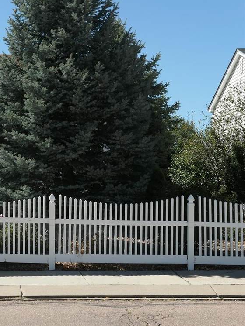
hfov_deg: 16.9
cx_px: -35
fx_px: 793
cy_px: 169
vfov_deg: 23.3
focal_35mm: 84
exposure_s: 1/1600
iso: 125
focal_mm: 18.6
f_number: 3.2
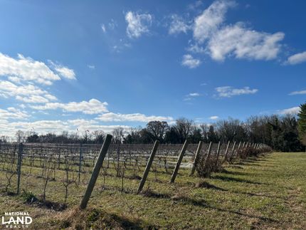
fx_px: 230
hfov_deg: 67.3
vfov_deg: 53.1
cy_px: 115
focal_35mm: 26
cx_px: 153
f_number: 1.5
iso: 50
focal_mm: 5.7
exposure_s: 1/11364
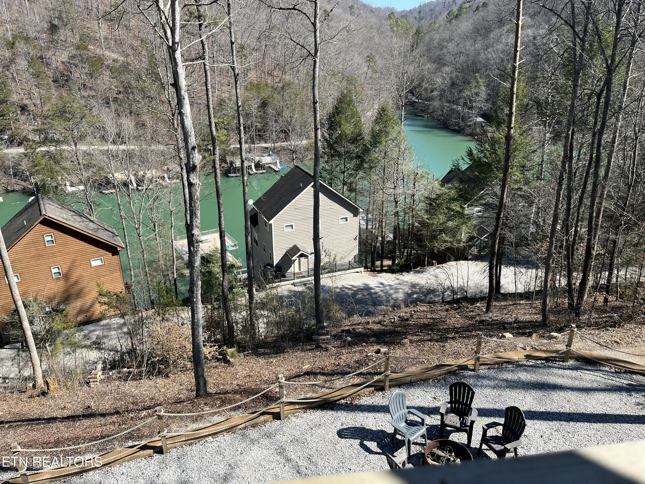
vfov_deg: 53.1
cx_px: 322
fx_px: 484
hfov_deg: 67.3
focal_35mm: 26
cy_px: 242
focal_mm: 5.1
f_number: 1.6
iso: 50
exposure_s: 1/1672
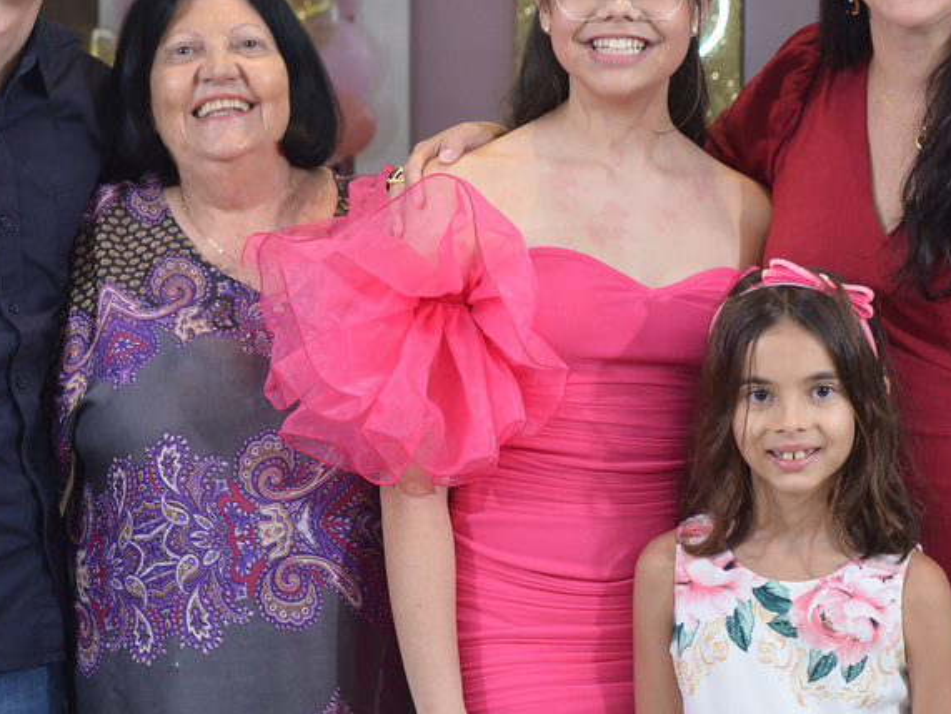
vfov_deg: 14.7
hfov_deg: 19.4
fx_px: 2777
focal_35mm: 101
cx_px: 420
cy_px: 317
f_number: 6.3
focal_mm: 50
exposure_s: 1/80
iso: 2200
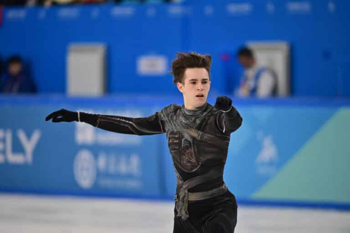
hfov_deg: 5.2
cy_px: 116
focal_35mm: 400
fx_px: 3889
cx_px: 175
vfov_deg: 3.4
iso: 1000
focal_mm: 400
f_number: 4
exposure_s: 1/1600
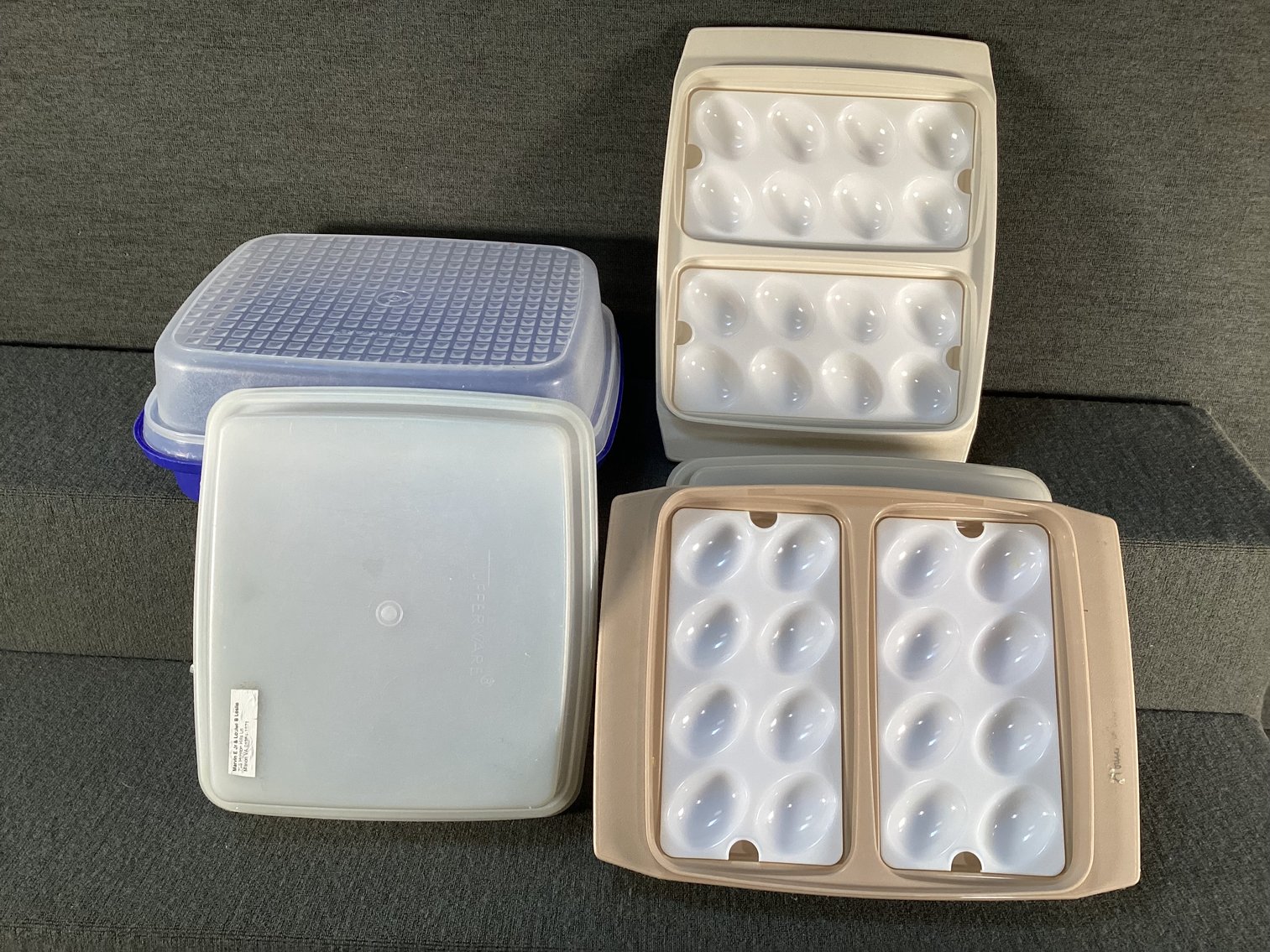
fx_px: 1137
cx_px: 635
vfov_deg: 45.4
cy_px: 476
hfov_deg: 58.3
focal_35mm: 31
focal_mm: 3.3
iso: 100
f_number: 2.4
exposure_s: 1/100
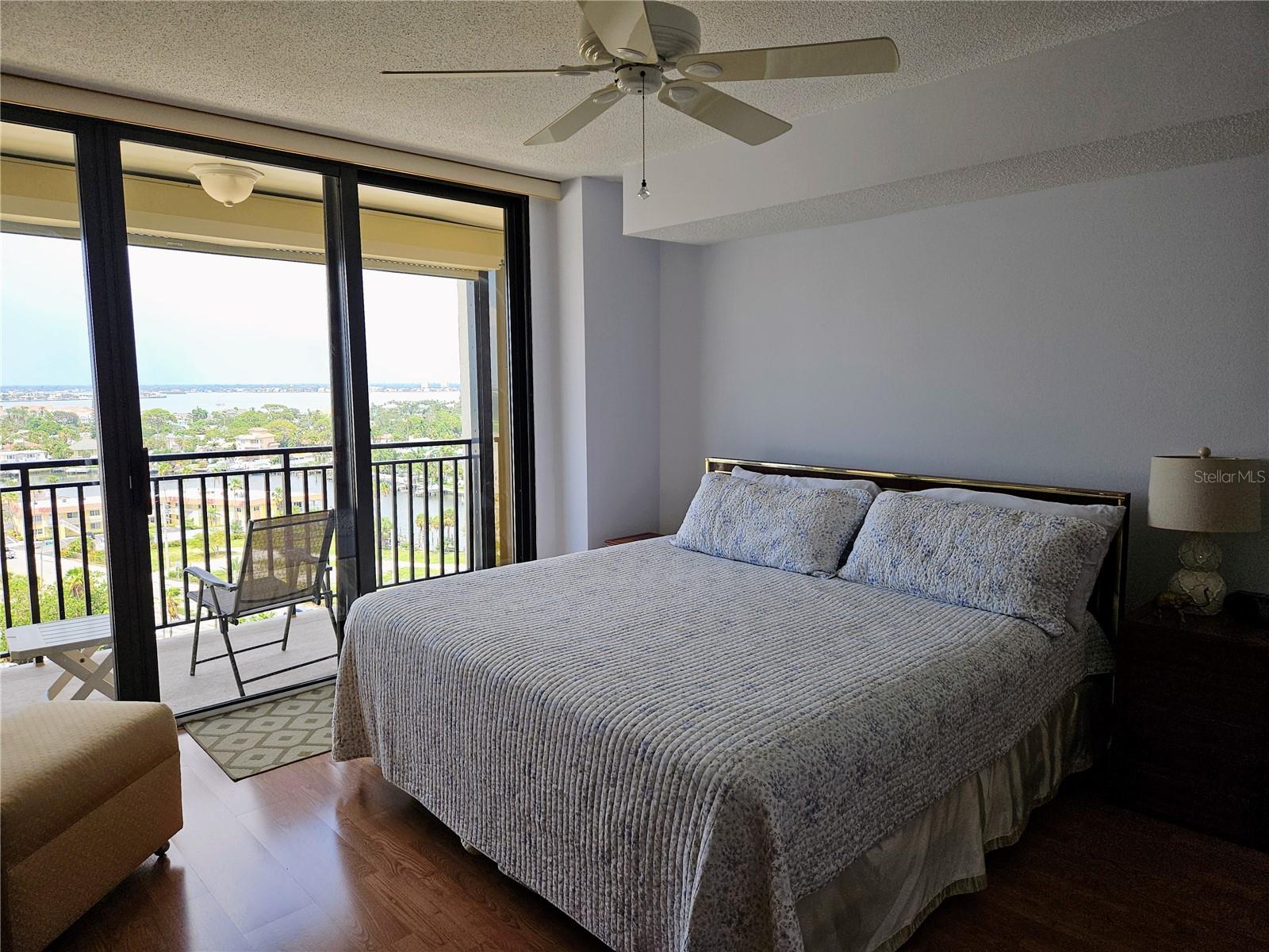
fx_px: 843
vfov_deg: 58.9
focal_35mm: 23
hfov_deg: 73.9
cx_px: 634
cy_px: 476
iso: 25
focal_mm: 5.4
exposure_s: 1/239
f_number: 1.8
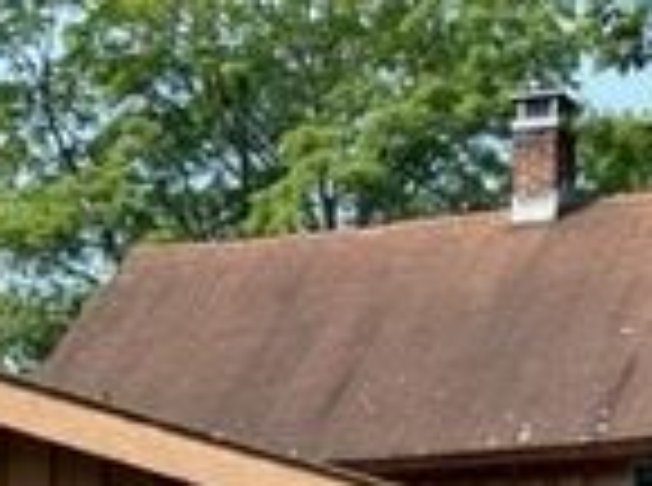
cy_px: 758
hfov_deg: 11.9
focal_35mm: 166
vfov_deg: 8.7
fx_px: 3119
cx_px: 198
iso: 64
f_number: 1.78
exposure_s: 1/1133
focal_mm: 6.86
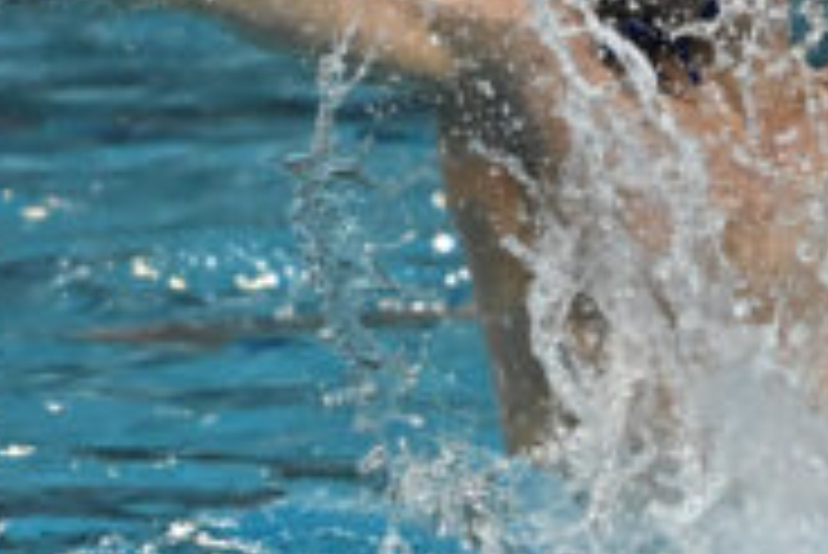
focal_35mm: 834
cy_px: 322
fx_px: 19197
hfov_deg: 2.5
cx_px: 904
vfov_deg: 1.7
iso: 8000
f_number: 5.6
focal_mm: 240
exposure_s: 1/1250
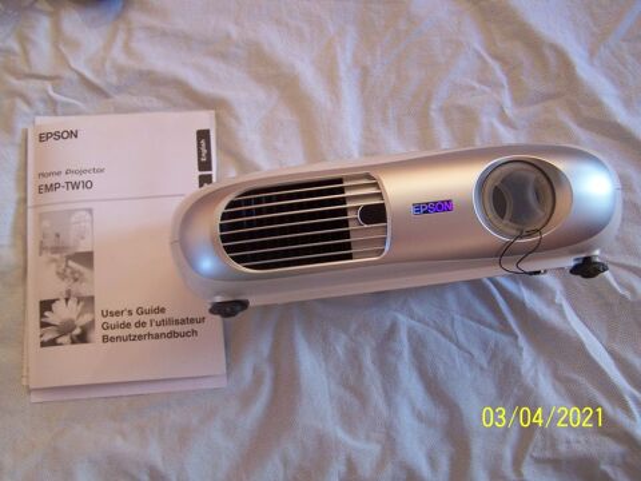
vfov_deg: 37.7
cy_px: 240
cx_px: 320
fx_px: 704
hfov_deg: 49.0
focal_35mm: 38
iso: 140
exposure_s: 1/30
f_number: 2.8
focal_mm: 6.3
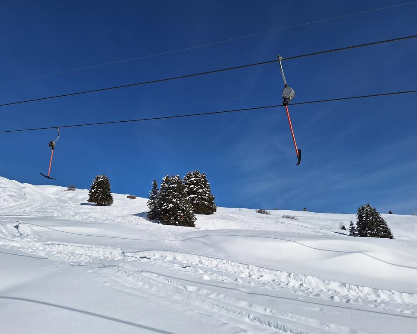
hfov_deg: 70.2
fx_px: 296
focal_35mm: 24
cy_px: 167
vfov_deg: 58.8
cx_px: 199
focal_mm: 5.54
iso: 40
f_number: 1.8
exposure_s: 1/7407
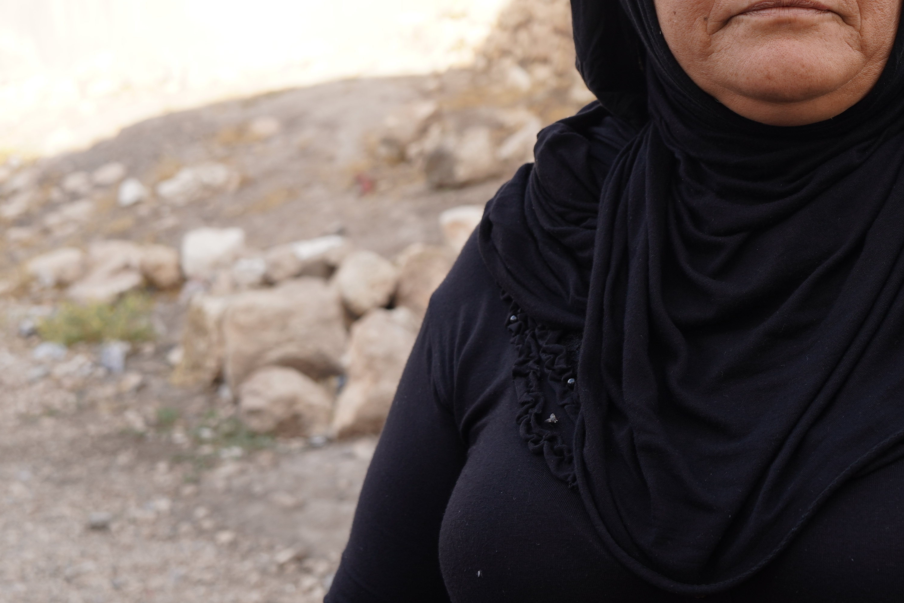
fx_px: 1808
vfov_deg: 18.7
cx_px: 742
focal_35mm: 72
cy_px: 86
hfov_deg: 27.4
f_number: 6.3
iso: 100
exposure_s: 1/80
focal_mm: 36
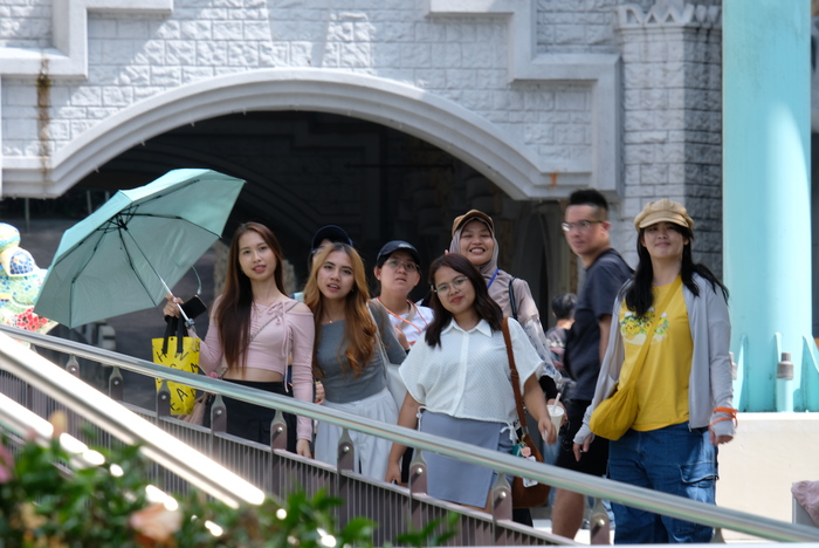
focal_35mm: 300
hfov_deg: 6.9
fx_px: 6830
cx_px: 410
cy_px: 274
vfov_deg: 4.6
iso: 200
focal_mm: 200
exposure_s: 1/80
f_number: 10
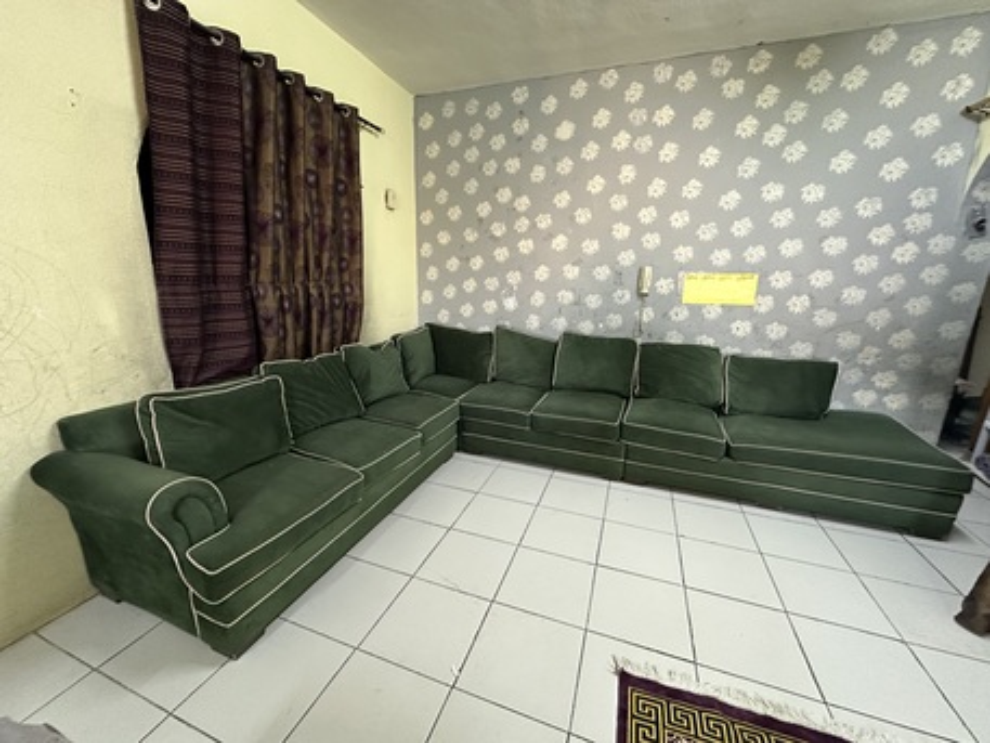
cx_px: 495
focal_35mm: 14
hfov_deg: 102.0
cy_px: 372
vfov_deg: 85.7
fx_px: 400
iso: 640
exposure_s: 1/60
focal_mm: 2.22
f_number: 2.2
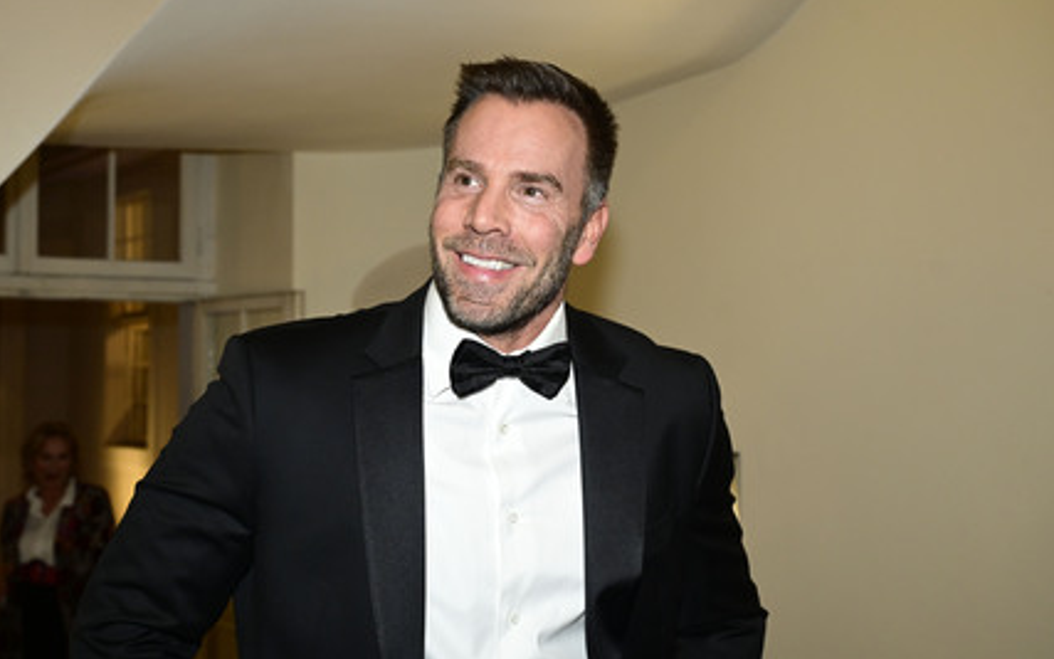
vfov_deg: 29.9
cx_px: 507
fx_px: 1235
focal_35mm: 43
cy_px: 341
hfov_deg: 46.2
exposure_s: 1/125
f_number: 5.6
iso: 2500
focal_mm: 40
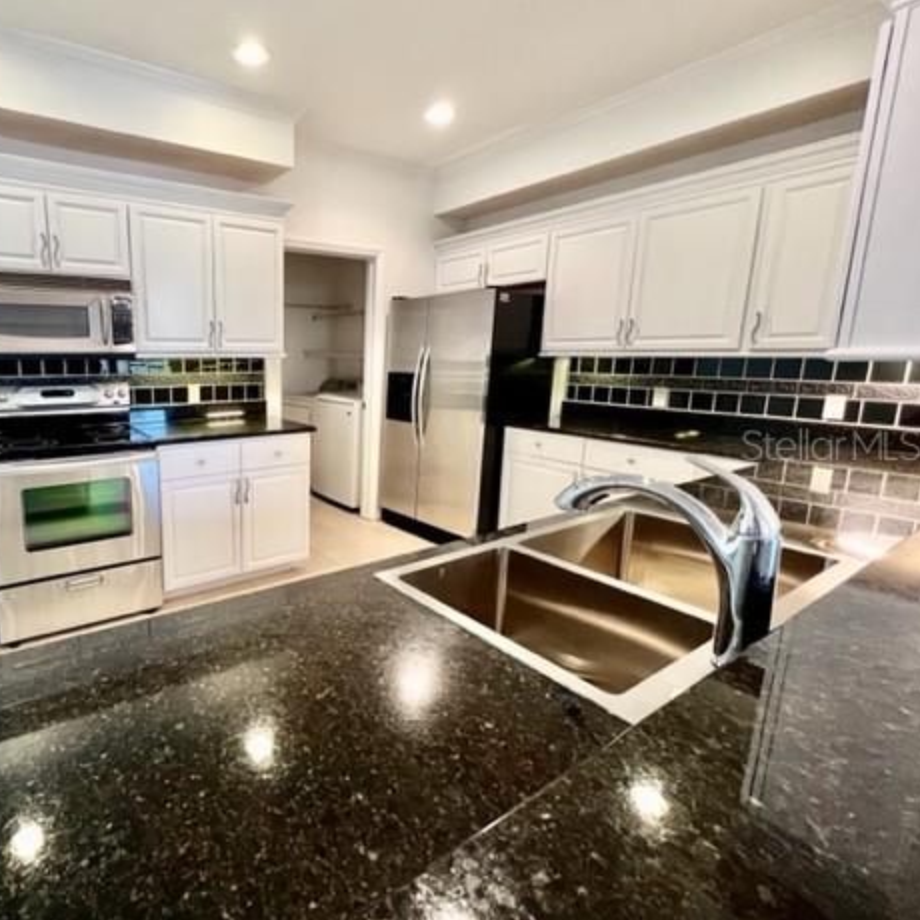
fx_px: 481
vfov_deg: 87.4
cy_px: 444
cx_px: 290
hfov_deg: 83.7
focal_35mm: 16
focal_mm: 1.57
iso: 200
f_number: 1.8
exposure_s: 1/60
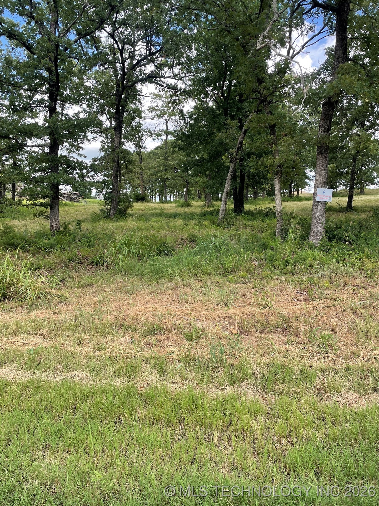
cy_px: 253
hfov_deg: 53.1
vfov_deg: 67.3
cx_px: 190
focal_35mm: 26
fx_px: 380
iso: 32
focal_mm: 4.2
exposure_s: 1/633
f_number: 1.6
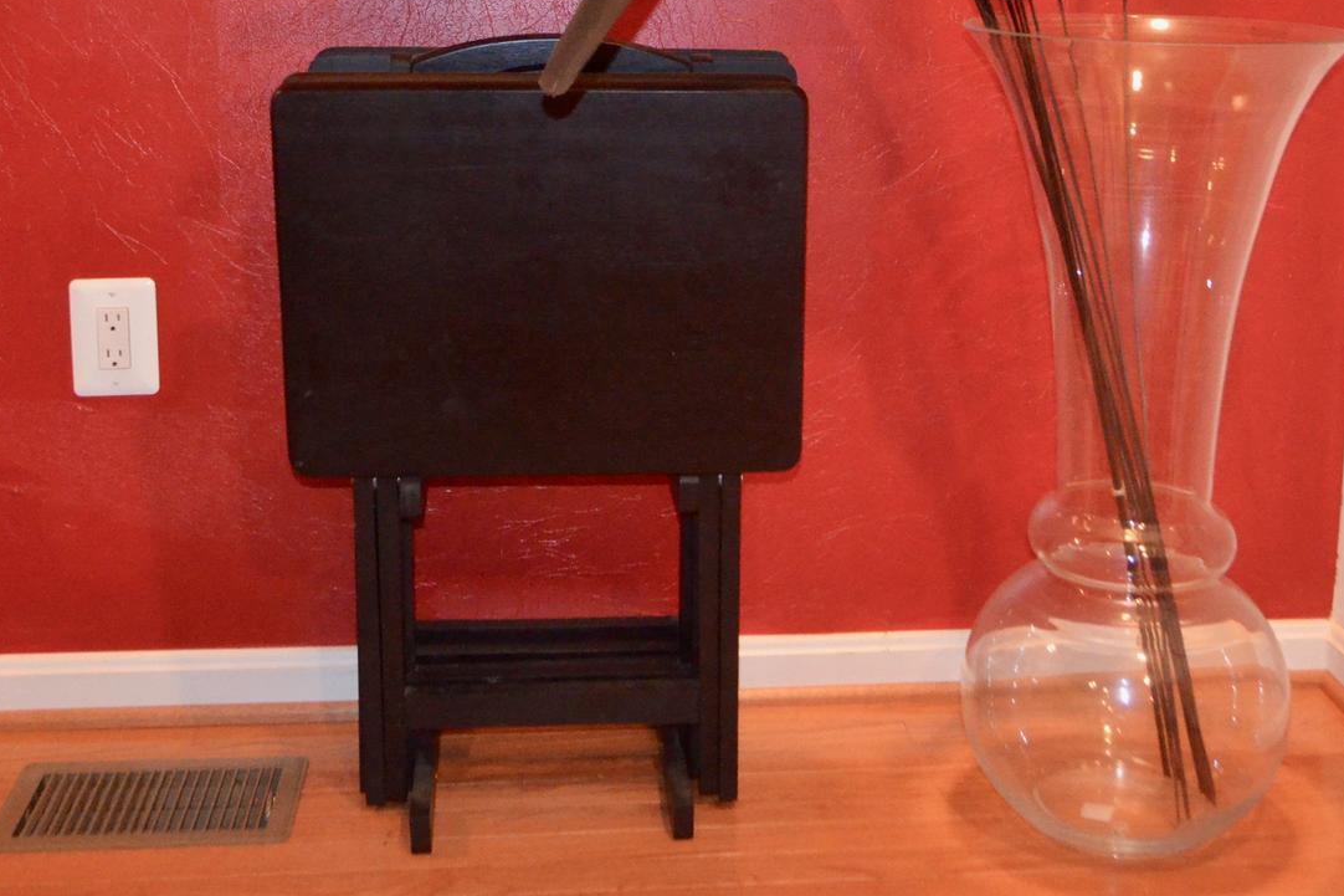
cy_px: 129
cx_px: 707
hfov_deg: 38.9
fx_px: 1904
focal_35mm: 51
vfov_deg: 25.8
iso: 3200
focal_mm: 18
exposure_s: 1/60
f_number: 3.5
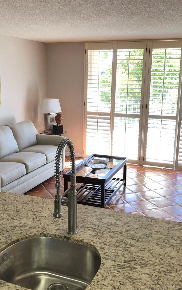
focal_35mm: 40
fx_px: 317
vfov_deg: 49.3
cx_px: 75
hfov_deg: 31.9
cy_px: 146
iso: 25
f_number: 1.8
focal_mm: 4
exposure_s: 1/40
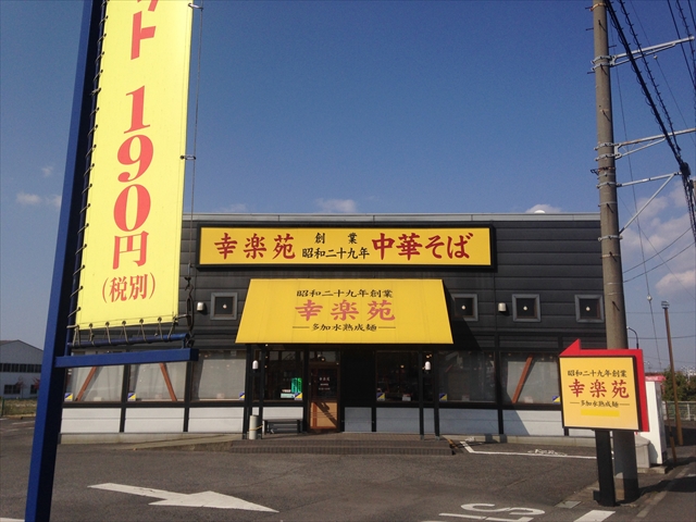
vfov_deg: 42.9
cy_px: 261
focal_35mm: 33
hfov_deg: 55.4
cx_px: 348
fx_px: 664
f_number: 2.4
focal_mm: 4.12
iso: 50
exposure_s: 1/3390
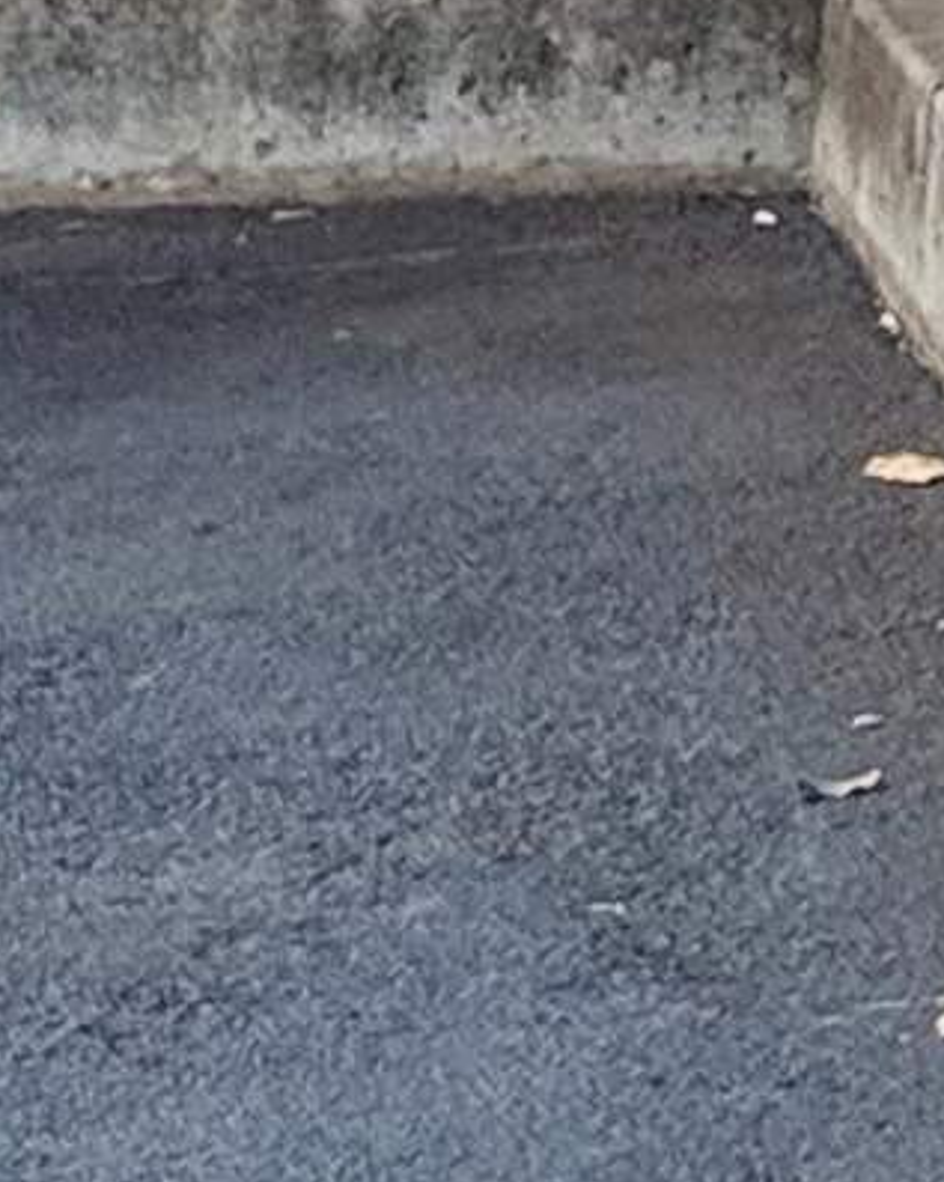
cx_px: 4309
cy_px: -1977
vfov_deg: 5.1
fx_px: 12692
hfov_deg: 3.9
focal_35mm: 363
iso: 64
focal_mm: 6.76
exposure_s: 1/952
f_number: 1.78
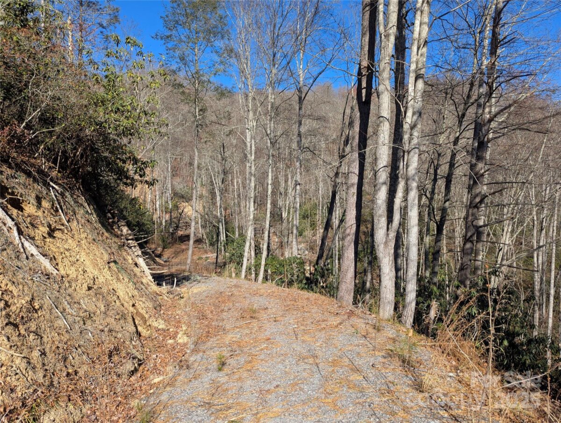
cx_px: 280
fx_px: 390
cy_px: 212
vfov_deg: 57.0
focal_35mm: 24
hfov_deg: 71.5
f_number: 1.85
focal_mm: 6.81
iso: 42
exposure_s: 1/1316
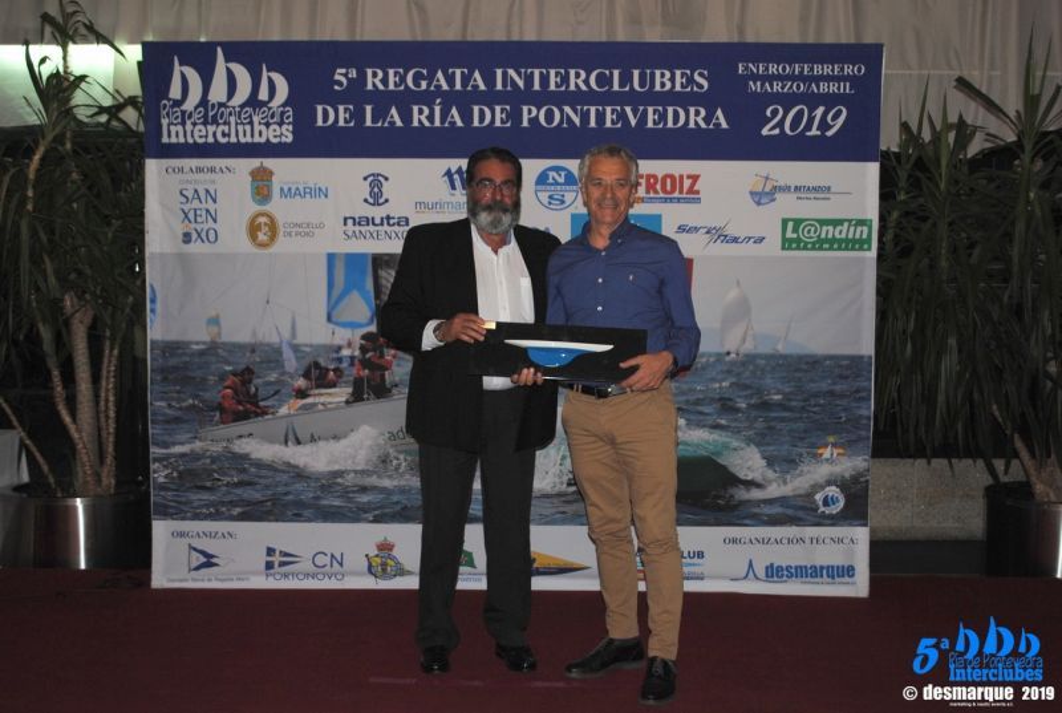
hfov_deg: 43.5
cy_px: 356
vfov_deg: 30.0
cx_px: 531
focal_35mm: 45
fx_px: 1330
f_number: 4.5
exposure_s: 1/60
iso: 200
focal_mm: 30
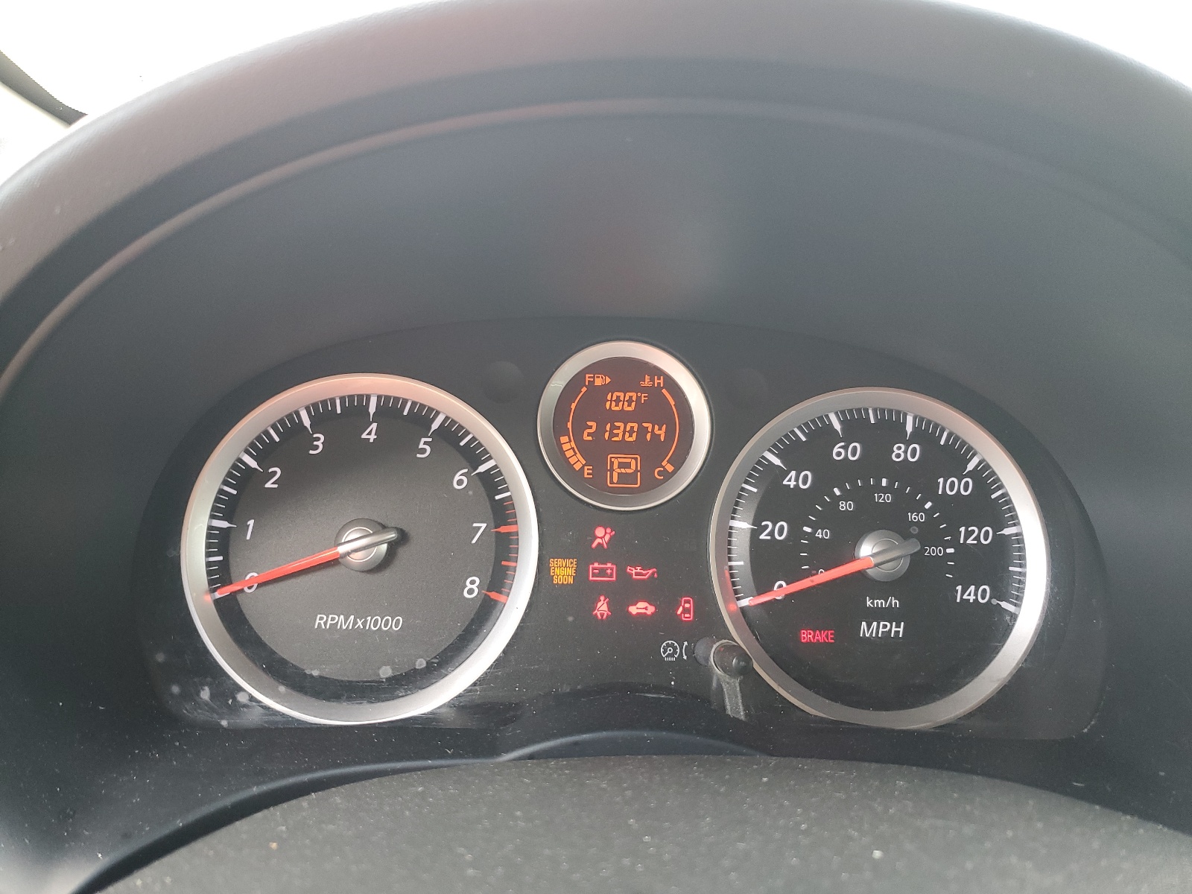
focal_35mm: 26
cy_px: 447
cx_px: 596
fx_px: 895
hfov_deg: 67.3
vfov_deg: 53.1
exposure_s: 1/100
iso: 81
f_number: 1.5
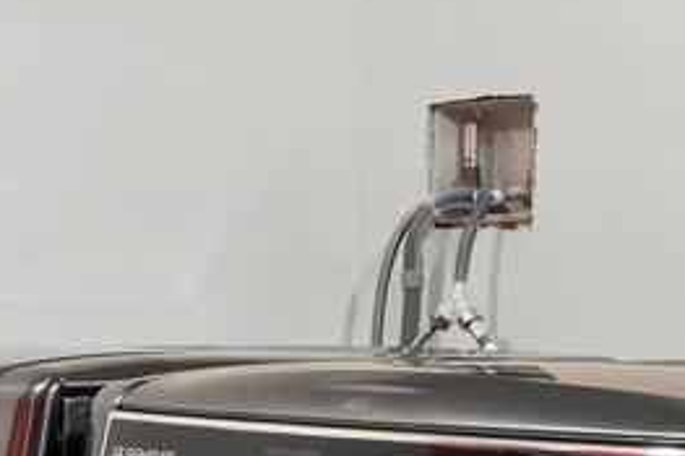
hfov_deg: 18.7
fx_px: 2073
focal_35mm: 109
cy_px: 343
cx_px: 477
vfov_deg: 12.5
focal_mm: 14
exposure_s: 1/1.25
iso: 400
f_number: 10
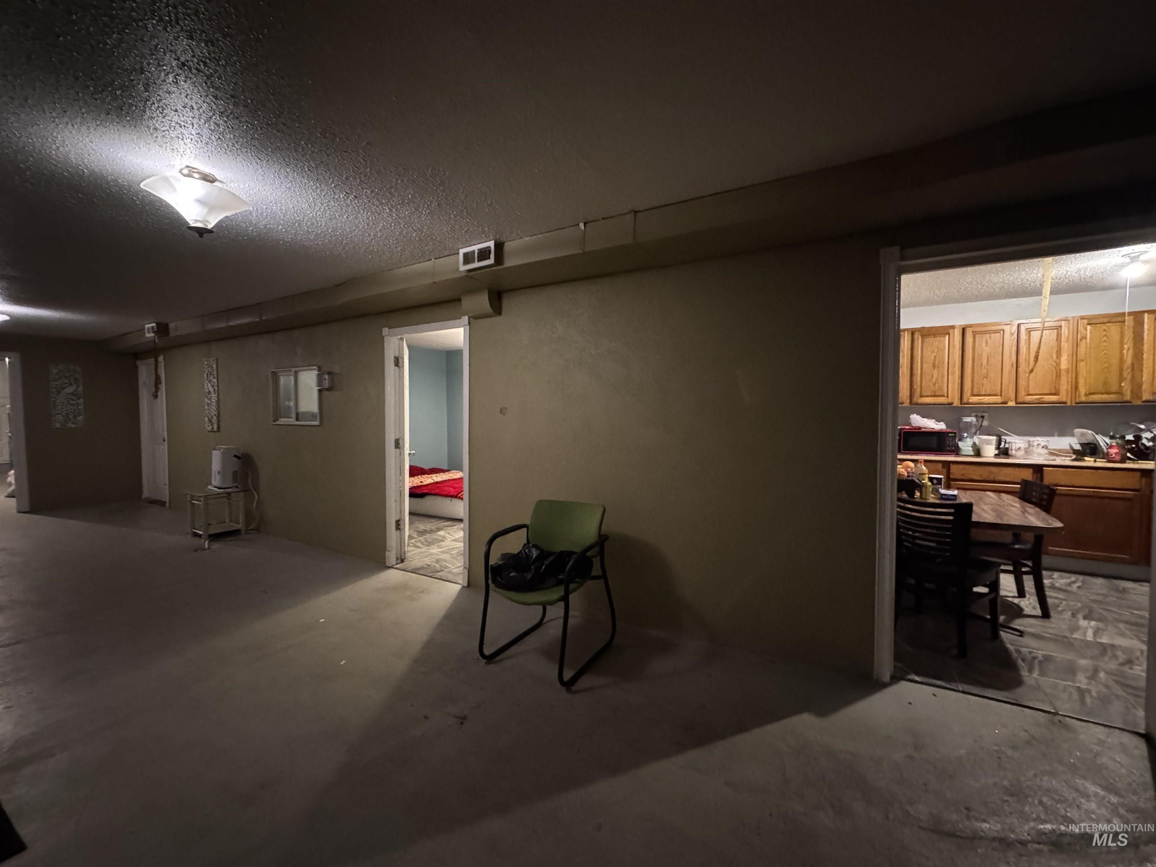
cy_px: 434
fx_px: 468
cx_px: 578
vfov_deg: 85.7
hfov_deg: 102.1
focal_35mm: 14
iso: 1600
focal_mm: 2.22
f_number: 2.2
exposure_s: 1/30
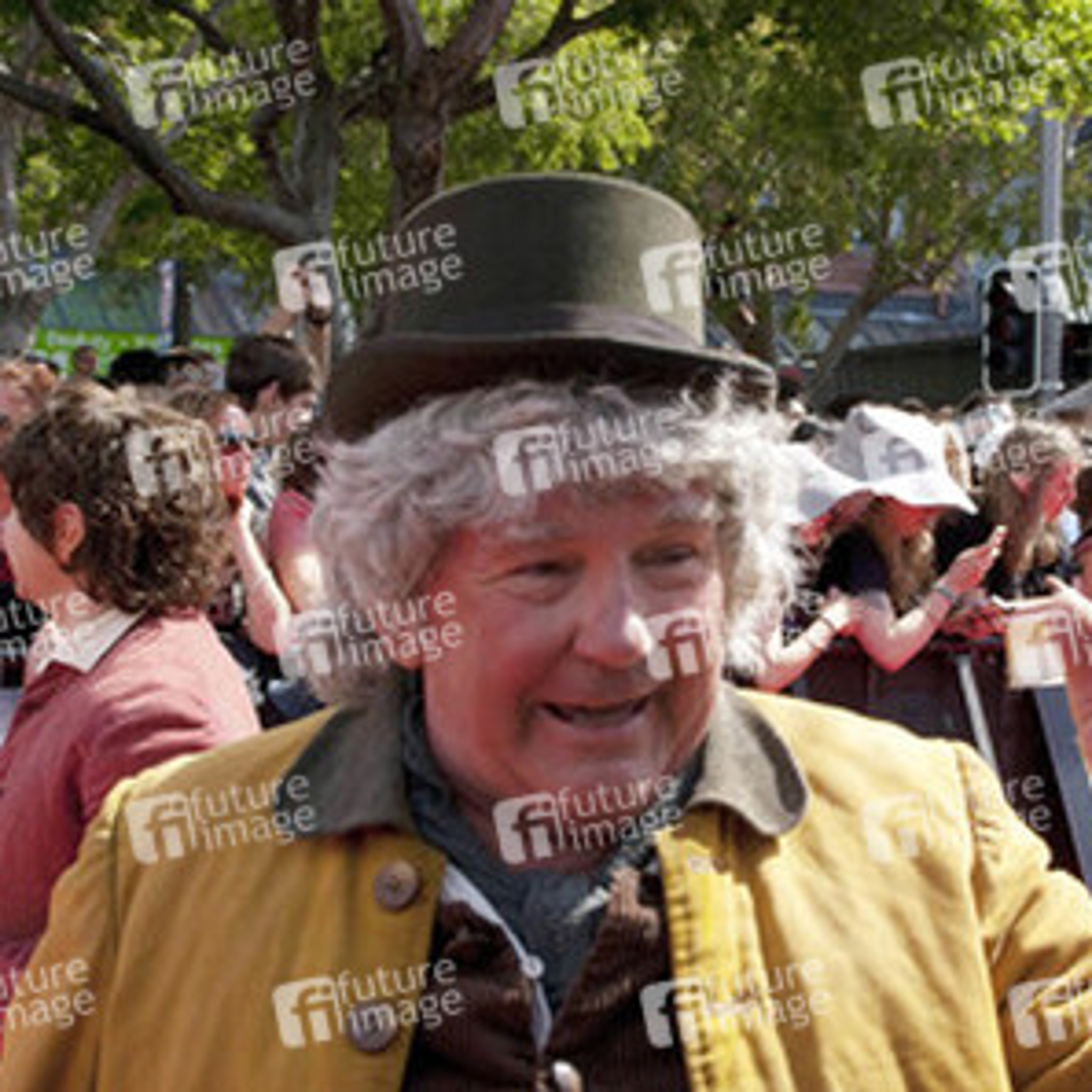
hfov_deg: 22.5
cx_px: 632
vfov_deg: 22.5
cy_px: 544
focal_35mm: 77
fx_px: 2748
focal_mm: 40
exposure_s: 1/350
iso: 400
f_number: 9.5
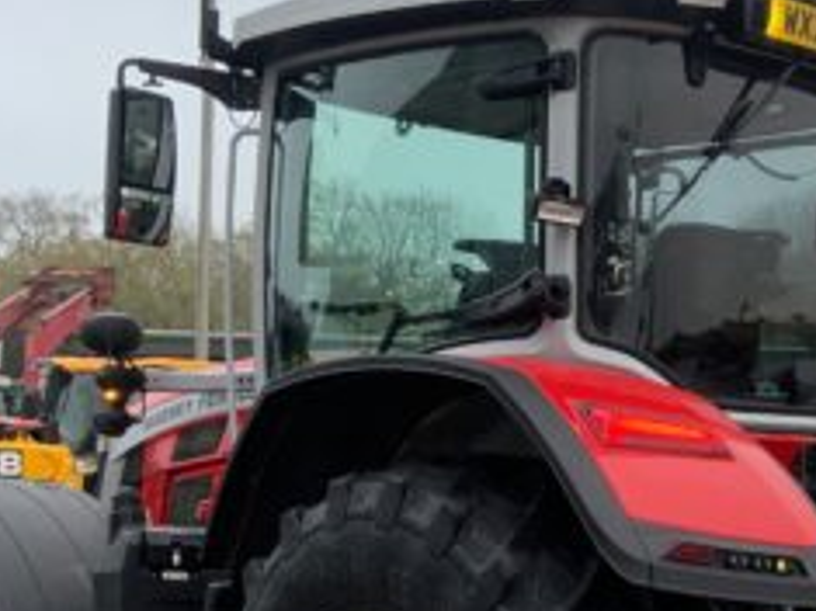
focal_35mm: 79
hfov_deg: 24.0
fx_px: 1861
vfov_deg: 18.4
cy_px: 545
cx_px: 736
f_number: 1.8
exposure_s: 1/60
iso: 50
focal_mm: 3
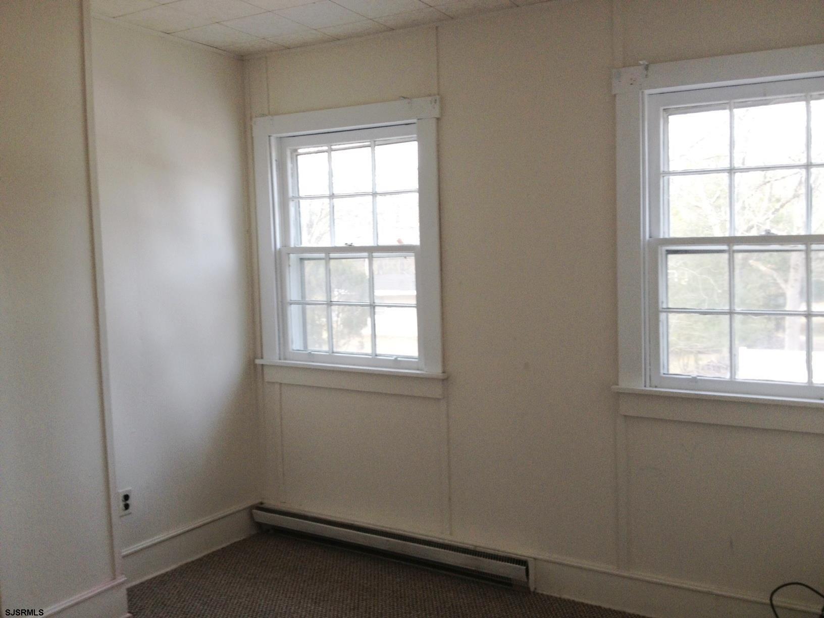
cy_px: 309
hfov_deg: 52.6
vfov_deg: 40.7
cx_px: 412
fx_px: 833
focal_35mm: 35
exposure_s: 1/120
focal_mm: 4.28
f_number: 2.4
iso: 100
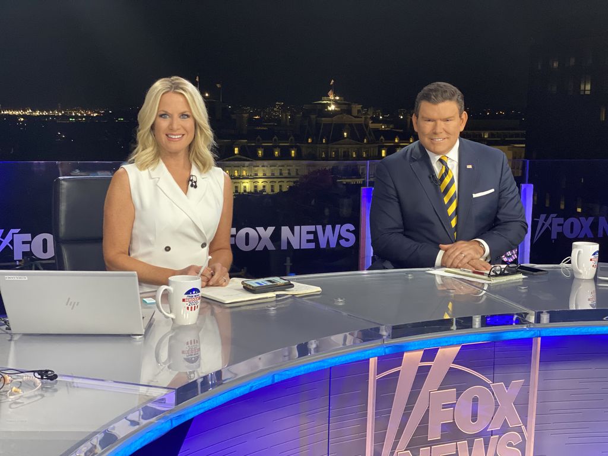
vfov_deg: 28.0
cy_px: 228
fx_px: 913
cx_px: 304
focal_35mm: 52
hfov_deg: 36.8
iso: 250
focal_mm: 6
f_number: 2
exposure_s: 1/40
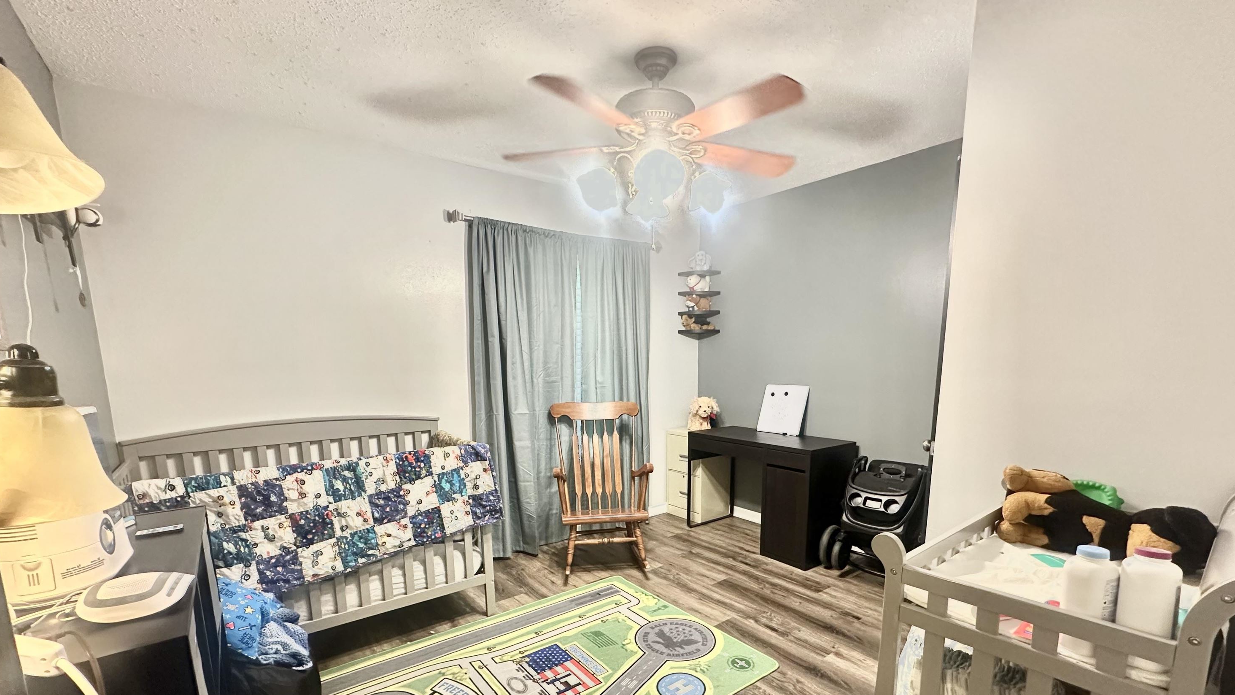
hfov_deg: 99.4
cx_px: 630
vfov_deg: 65.8
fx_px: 524
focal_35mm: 16
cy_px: 444
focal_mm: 2.22
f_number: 2.2
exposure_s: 1/60
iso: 400
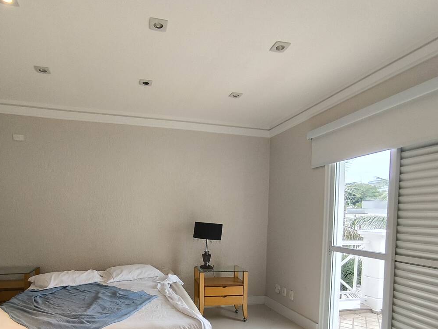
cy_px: 226
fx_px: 291
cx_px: 193
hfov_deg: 73.7
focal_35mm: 23
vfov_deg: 57.2
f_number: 2.2
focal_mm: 1.65
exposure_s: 1/120
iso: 64
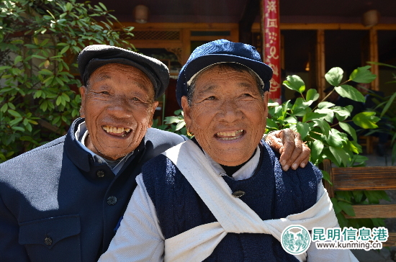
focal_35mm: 27
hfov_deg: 67.5
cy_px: 131
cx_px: 198
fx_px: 296
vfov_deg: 47.7
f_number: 4
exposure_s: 1/250
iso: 100
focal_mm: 18
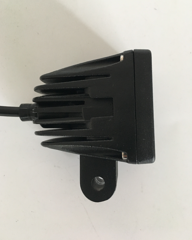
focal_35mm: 31
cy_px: 110
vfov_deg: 57.1
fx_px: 220
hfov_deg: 47.1
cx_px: 93
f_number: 2.2
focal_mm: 4.15
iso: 200
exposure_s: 1/33
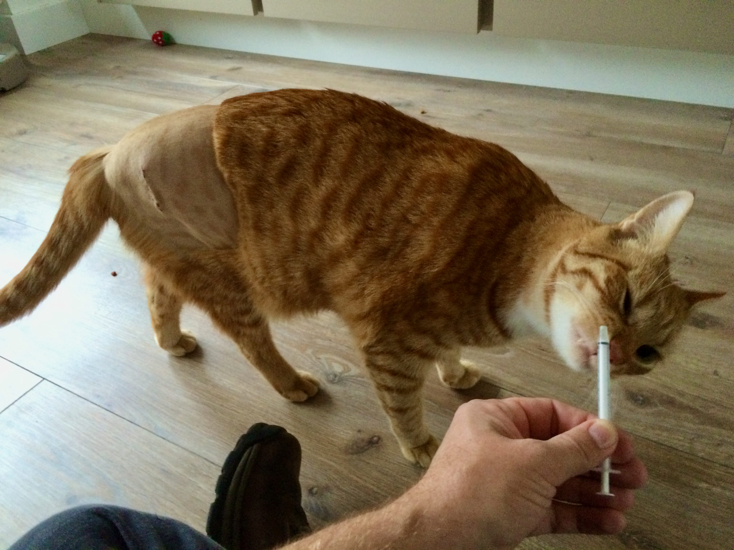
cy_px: 275
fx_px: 615
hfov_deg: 61.7
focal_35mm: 29
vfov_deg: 48.2
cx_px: 367
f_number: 2.2
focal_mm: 4.15
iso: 250
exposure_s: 1/30
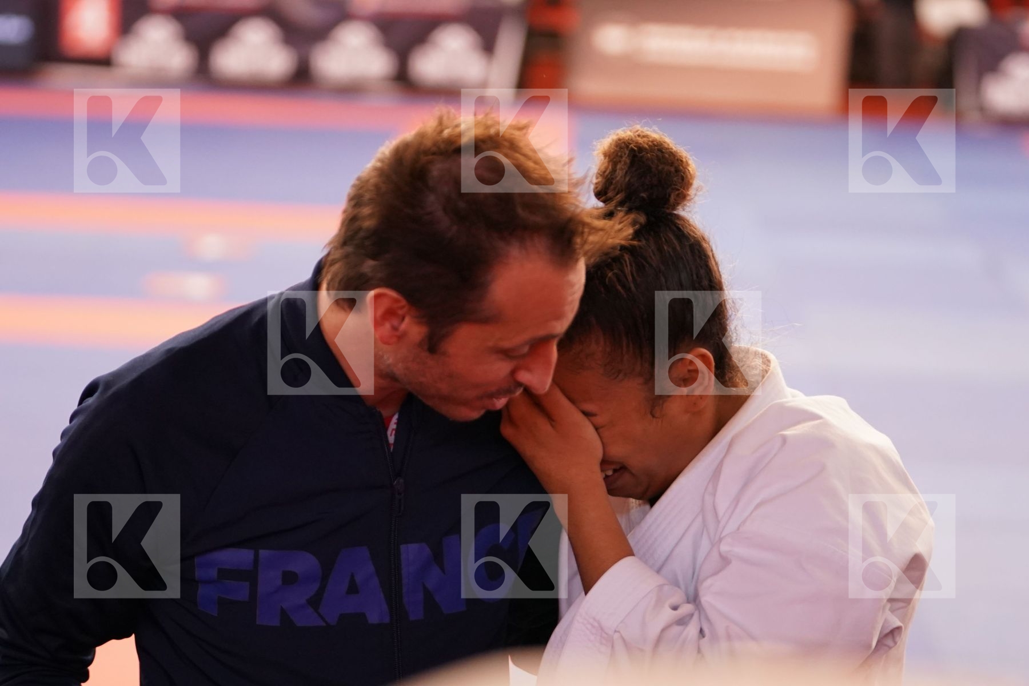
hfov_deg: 16.7
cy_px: 343
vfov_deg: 11.1
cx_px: 514
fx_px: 3515
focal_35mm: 123
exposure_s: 1/500
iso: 2500
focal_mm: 82
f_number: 2.8
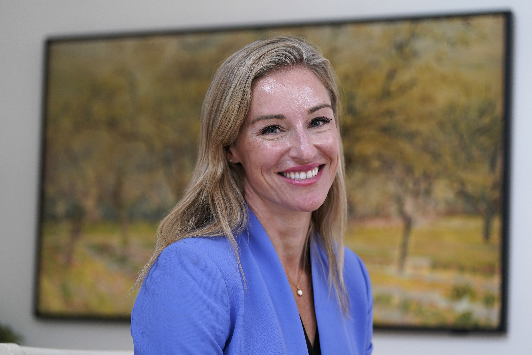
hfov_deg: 18.9
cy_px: 178
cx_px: 266
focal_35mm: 108
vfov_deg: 12.7
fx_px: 1596
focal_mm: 108
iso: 800
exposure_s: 1/200
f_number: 2.8
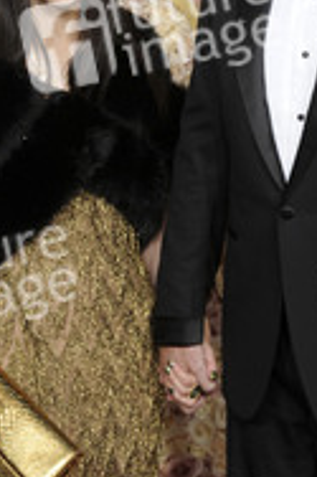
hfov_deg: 9.2
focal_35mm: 149
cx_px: 224
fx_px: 1972
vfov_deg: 13.8
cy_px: 160
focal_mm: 70
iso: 1000
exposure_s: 1/250
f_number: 11
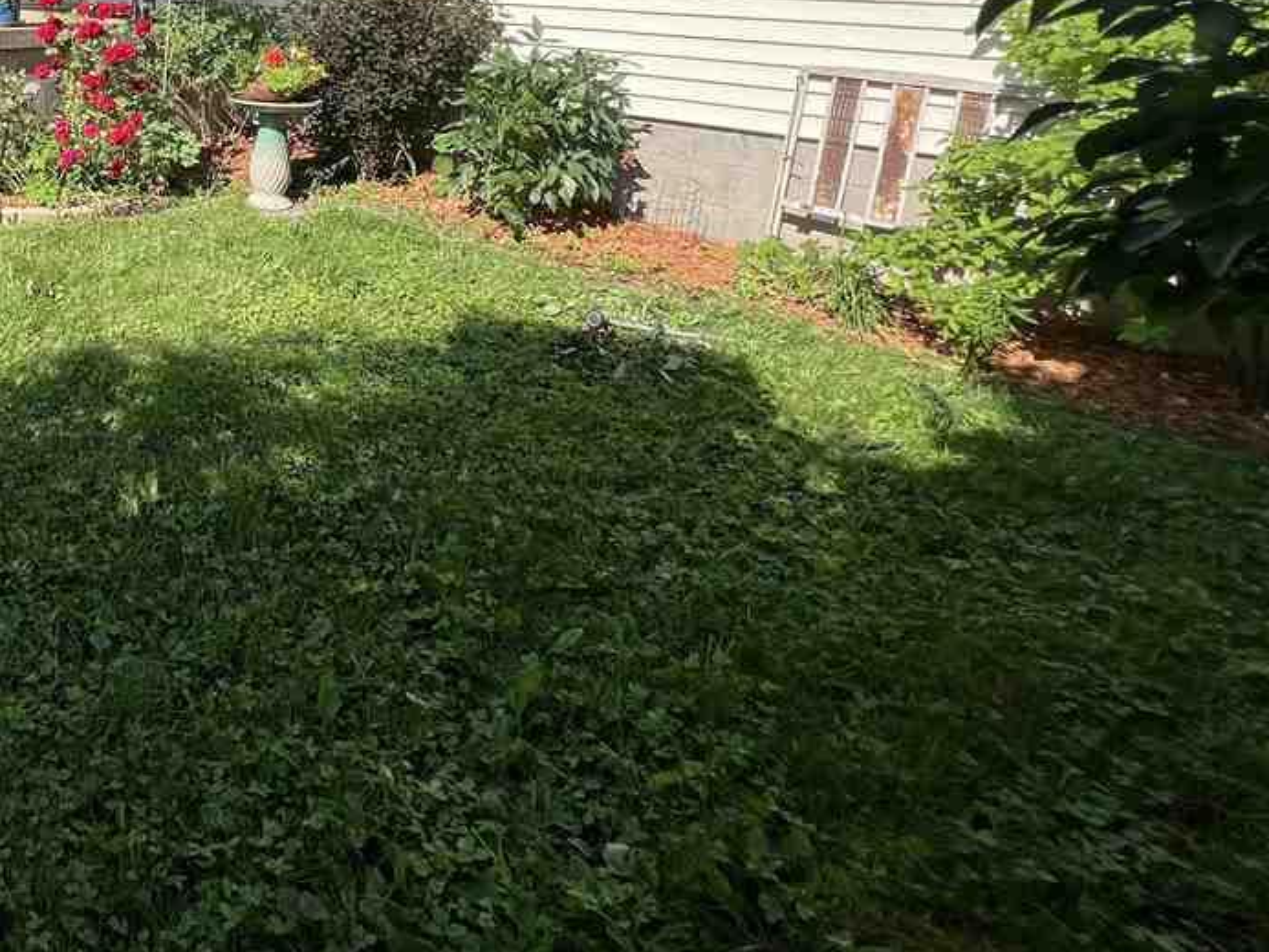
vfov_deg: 50.3
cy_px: 92
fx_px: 880
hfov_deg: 60.1
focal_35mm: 24
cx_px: 114
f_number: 1.8
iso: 32
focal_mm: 1.57
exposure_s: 1/919
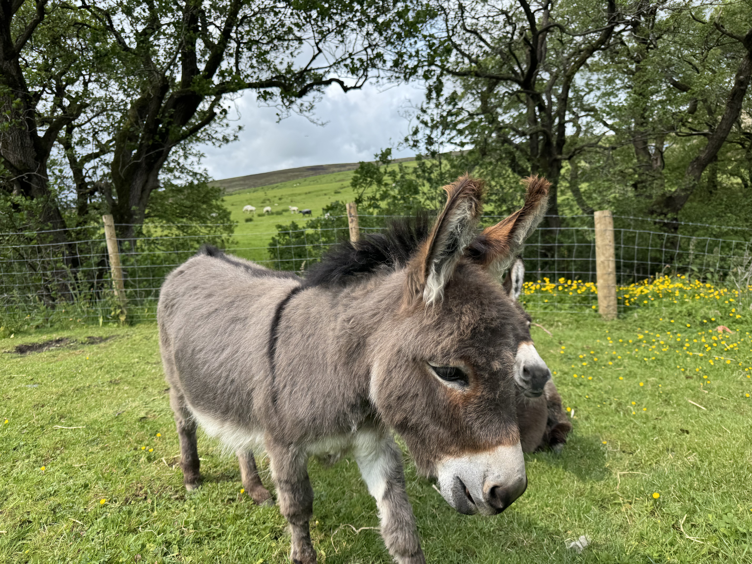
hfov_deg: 71.6
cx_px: 376
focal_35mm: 24
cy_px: 282
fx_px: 521
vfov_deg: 56.8
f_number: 1.78
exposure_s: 1/1637
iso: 80
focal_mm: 6.76
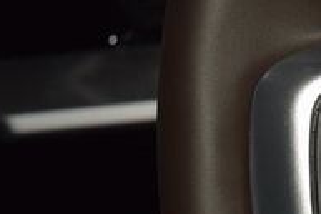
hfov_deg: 5.9
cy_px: 167
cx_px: 444
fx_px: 3105
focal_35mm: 348
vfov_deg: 4.0
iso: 100
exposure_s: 1/125
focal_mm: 70
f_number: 8
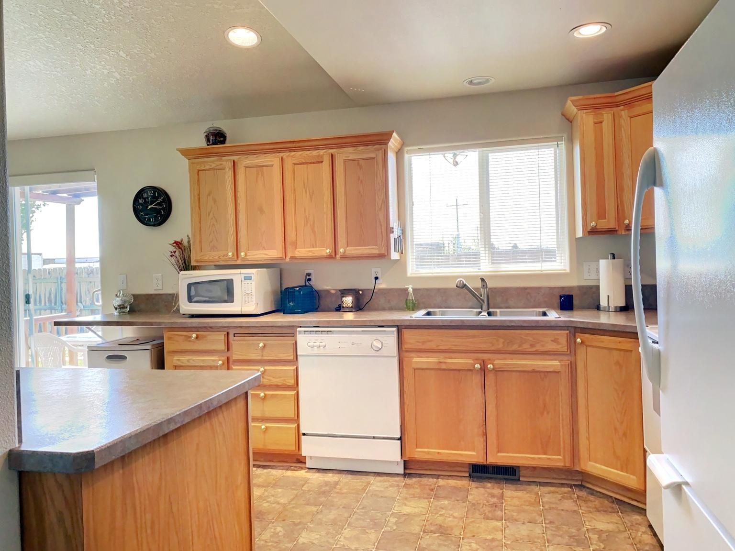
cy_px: 276
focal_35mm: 26
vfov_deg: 53.1
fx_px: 552
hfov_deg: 67.3
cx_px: 368
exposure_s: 1/120
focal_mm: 4.25
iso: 80
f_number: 1.8
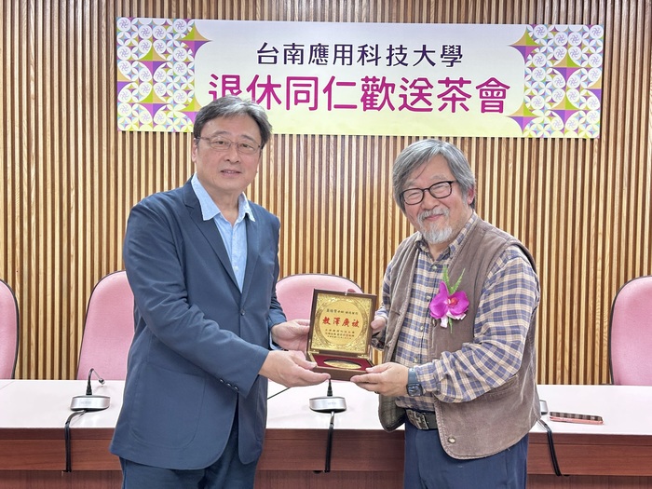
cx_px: 326
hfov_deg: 39.7
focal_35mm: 48
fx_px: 904
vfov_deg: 30.3
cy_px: 244
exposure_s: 1/60
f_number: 1.78
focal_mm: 6.86
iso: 250
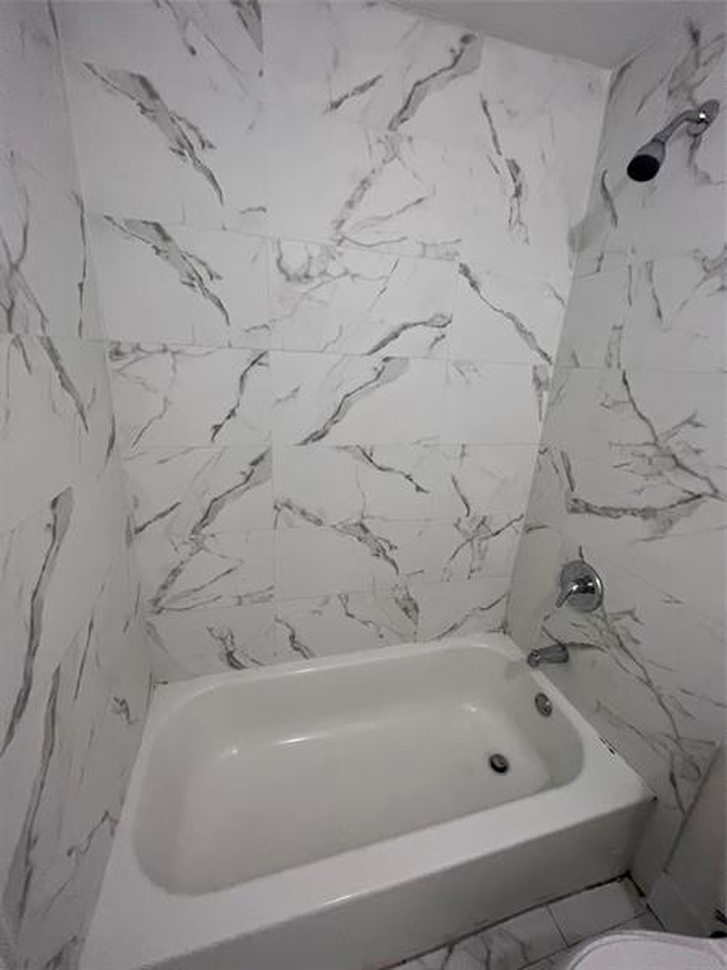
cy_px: 485
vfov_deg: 106.2
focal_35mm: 13
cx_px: 364
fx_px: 364
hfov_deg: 89.9
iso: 200
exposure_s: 1/60
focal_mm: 1.57
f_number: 1.8
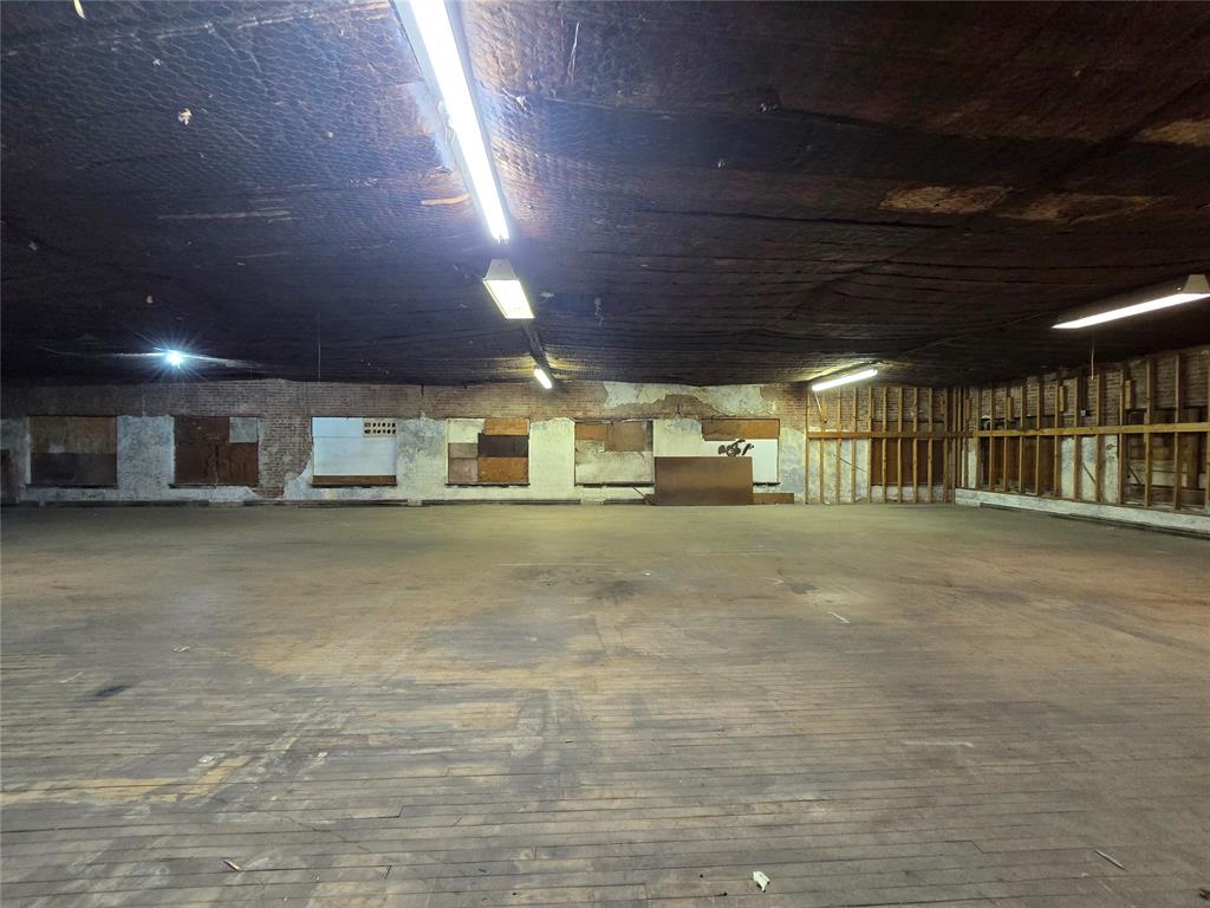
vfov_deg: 89.9
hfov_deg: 106.2
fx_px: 454
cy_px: 454
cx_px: 605
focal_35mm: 13
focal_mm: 2.2
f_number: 2.2
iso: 500
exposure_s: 1/60
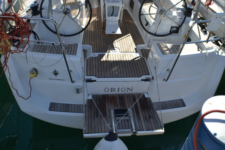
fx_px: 262
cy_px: 75
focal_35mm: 42
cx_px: 112
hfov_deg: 46.4
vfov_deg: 31.9
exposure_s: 1/400
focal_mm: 28
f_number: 4.5
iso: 100
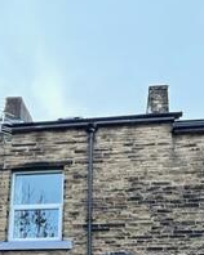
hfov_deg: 36.4
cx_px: 87
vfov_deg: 37.4
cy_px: 282
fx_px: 310
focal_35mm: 41
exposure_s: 1/60
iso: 400
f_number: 1.8
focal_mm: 1.57
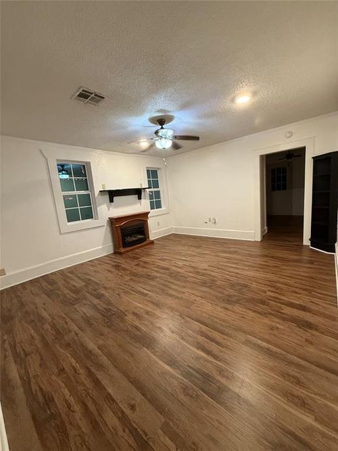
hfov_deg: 85.7
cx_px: 169
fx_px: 182
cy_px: 226
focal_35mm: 14
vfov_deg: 102.1
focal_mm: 2.22
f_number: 2.2
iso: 320
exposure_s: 1/60
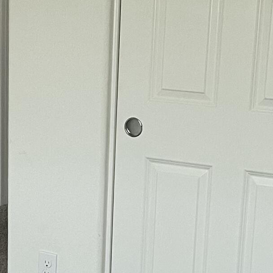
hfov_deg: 15.3
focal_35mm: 113
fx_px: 1008
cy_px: 243
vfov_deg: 15.3
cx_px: 56
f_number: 1.6
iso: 125
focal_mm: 5.1
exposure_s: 1/72
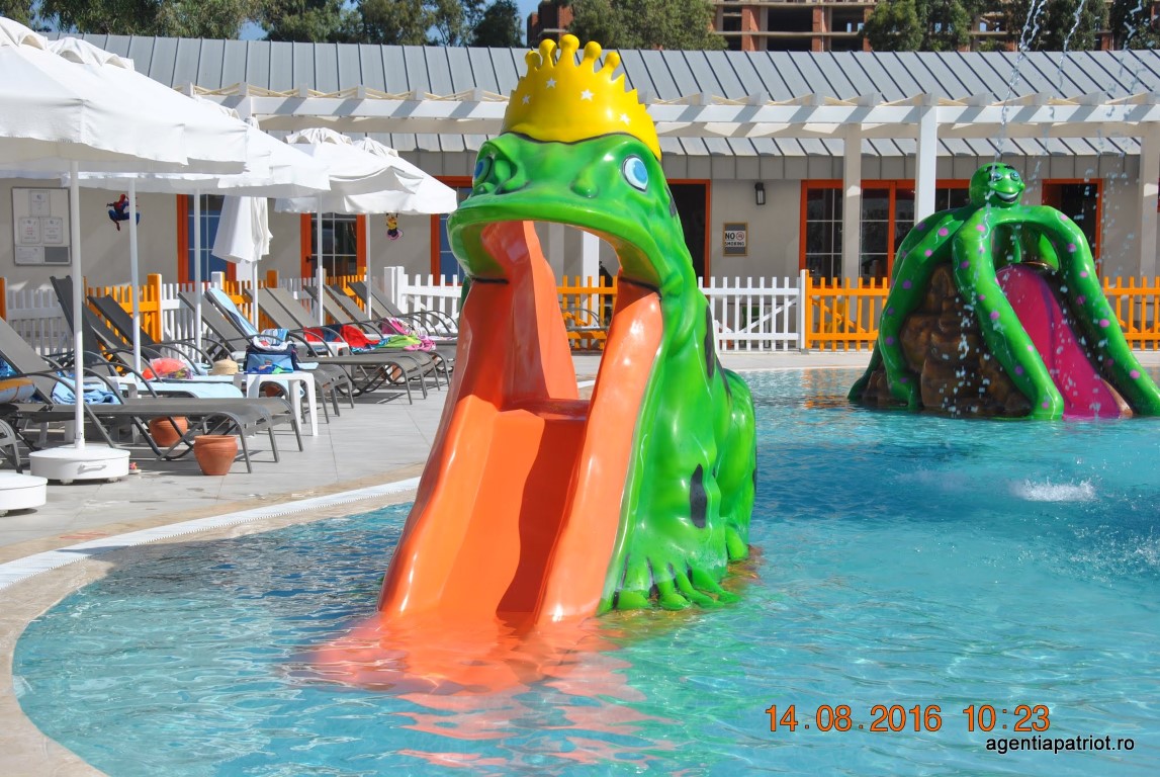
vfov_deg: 19.0
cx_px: 580
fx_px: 2323
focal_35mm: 72
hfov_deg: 28.0
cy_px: 388
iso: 100
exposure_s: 1/320
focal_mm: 48
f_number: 9
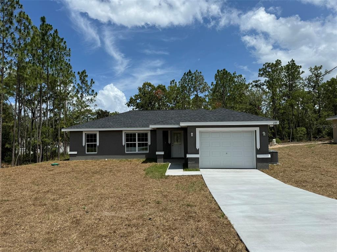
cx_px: 168
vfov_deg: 56.8
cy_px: 126
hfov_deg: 71.6
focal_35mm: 24
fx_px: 234
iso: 80
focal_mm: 6.76
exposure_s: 1/7092
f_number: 1.78
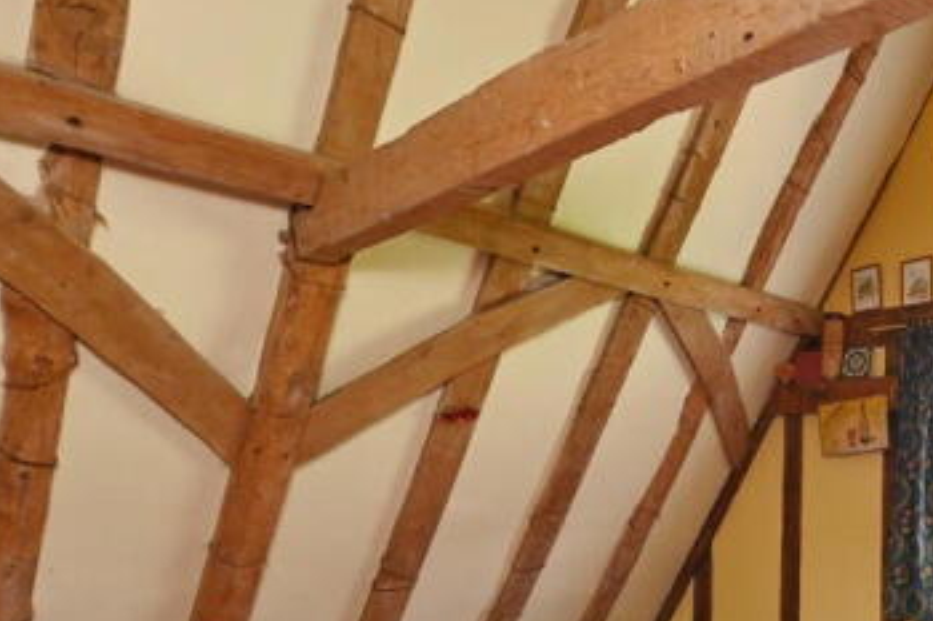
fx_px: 777
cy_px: 488
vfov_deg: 41.9
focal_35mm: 30
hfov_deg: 55.6
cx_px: 800
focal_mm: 16
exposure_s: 1/60
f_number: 4
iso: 640
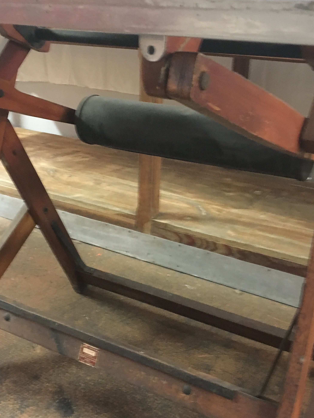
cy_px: 199
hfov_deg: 34.3
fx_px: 508
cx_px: 166
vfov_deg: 44.8
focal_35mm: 42
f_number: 2.2
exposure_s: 1/17
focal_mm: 4.15
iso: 400
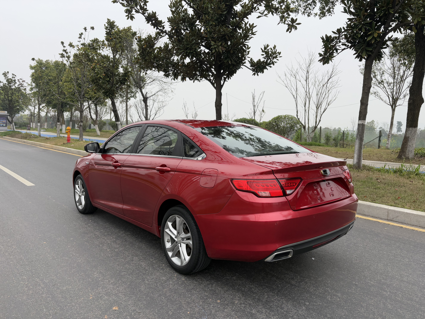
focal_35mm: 26
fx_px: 319
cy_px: 160
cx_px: 212
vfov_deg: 53.1
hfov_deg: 67.3
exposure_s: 1/731
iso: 50
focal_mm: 5.96
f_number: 1.6
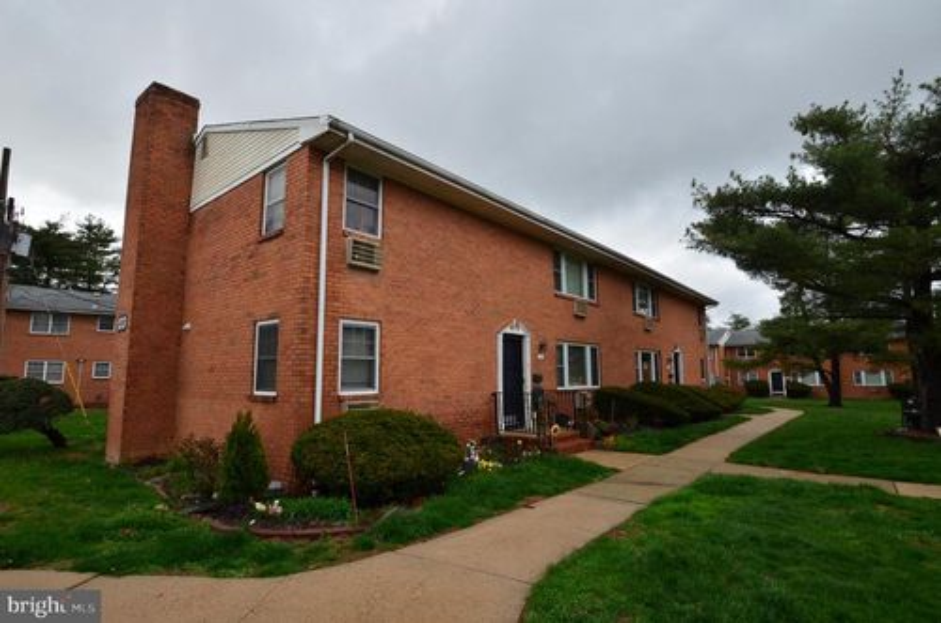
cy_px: 312
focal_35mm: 18
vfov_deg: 67.1
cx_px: 470
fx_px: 469
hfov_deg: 90.1
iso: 400
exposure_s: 1/125
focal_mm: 12
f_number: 9
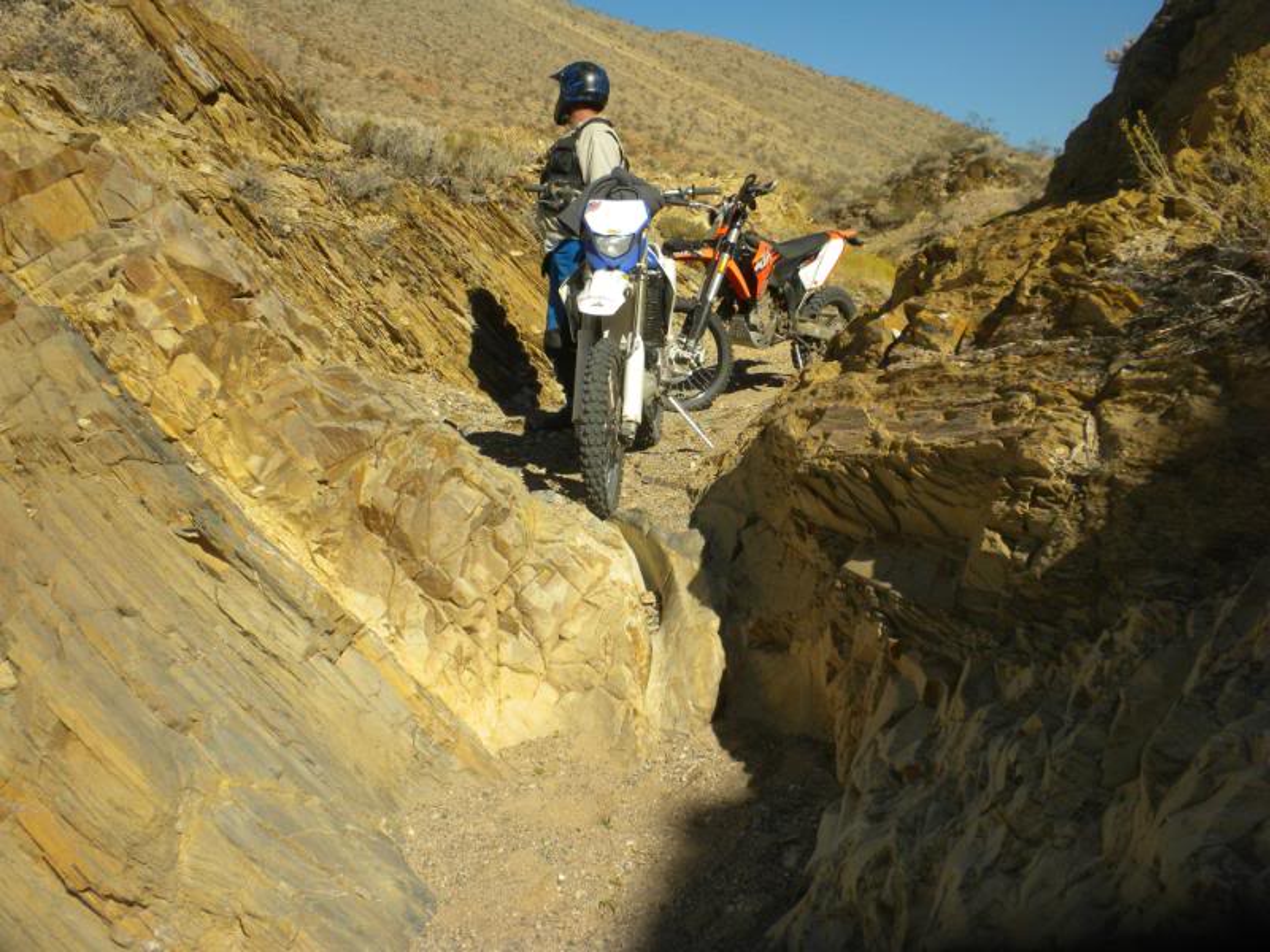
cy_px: 476
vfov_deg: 38.7
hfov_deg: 50.1
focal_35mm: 37
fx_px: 1357
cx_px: 635
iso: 90
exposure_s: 1/227
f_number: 10
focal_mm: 6.6
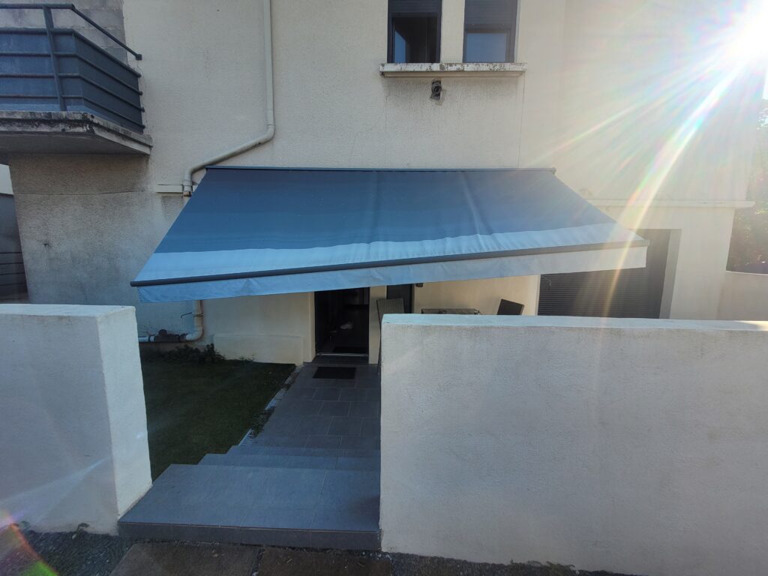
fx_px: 288
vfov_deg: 89.9
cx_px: 384
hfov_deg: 106.2
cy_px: 288
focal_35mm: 13
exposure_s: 1/682
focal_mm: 1.74
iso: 40
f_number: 2.2
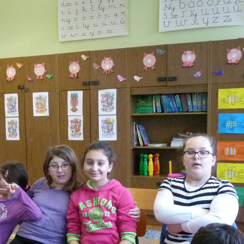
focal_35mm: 60
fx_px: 478
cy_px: 184
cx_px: 31
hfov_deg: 27.7
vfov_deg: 28.2
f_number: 2.8
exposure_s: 1/60
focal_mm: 4.8
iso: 640
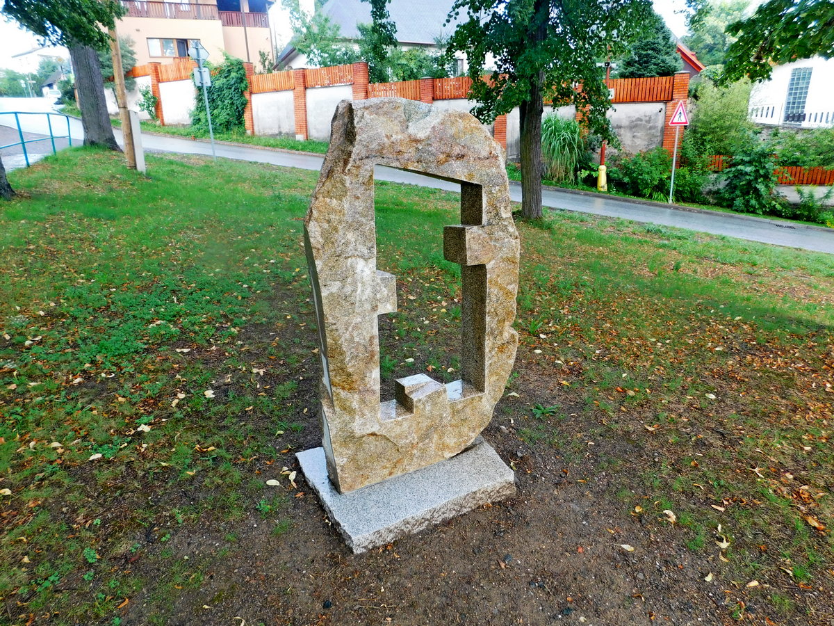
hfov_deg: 73.9
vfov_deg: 58.9
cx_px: 417
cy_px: 313
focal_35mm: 23
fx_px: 554
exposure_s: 1/60
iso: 125
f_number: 3
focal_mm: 4
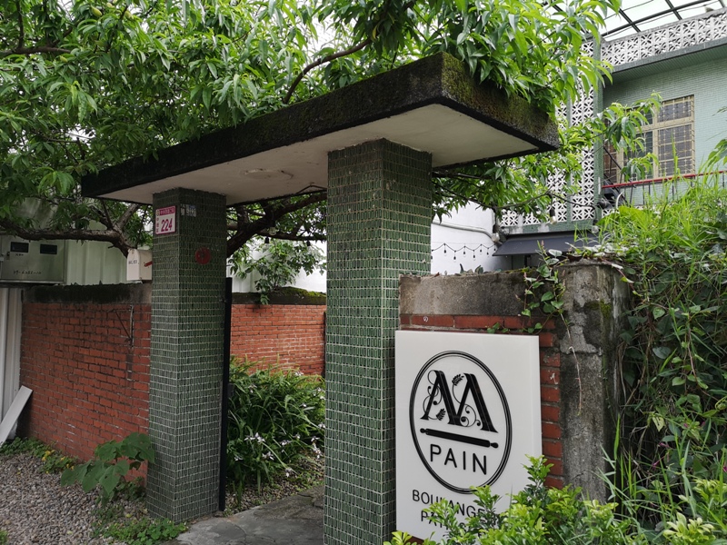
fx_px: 567
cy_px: 272
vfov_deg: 51.4
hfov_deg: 65.3
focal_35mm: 27
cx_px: 364
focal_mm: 3.95
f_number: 1.8
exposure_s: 1/361
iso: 50
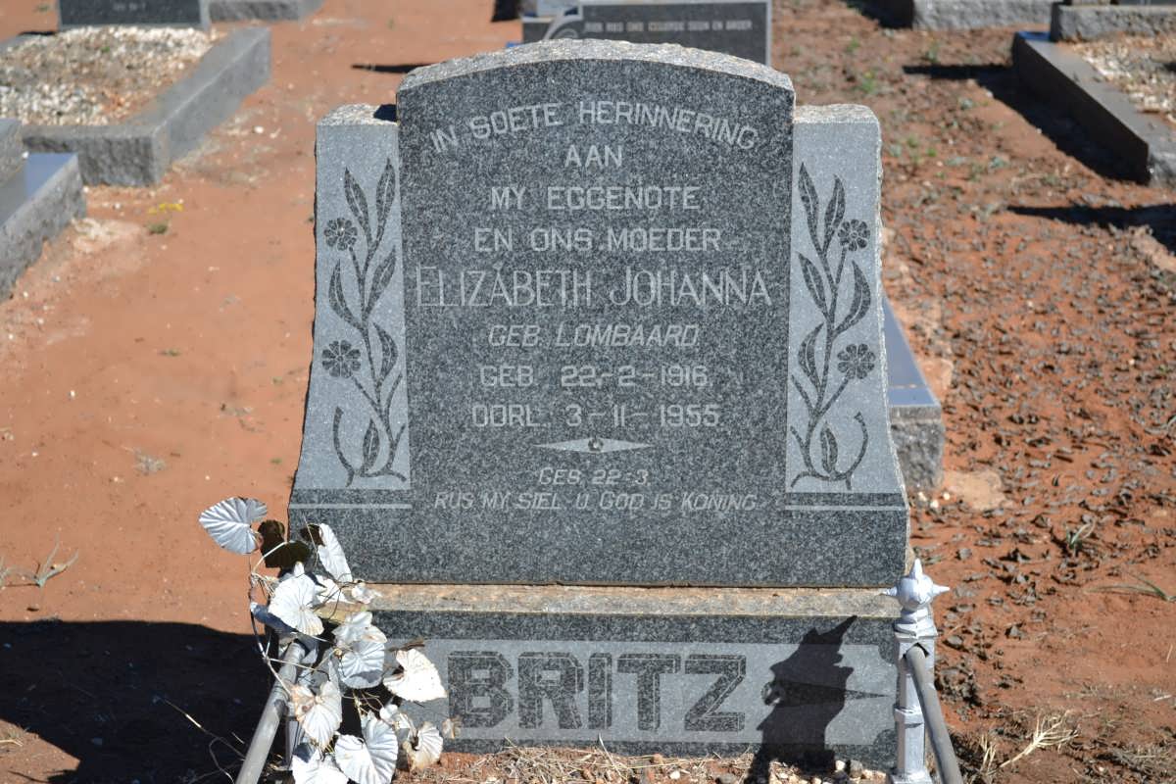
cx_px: 588
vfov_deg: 22.6
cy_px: 392
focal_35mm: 60
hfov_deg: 33.4
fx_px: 1960
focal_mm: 40
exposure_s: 1/125
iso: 110
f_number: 5.6
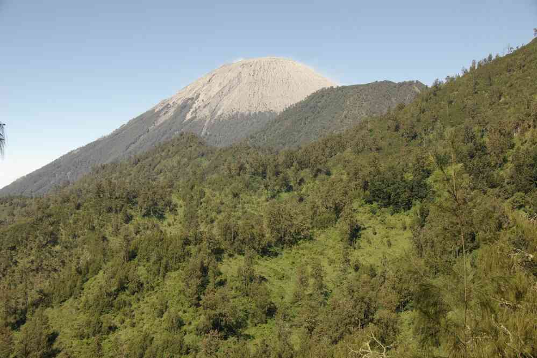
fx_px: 949
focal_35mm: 64
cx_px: 268
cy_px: 179
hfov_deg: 31.6
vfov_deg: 21.4
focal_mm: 42.4
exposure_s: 1/180
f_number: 8
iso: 100
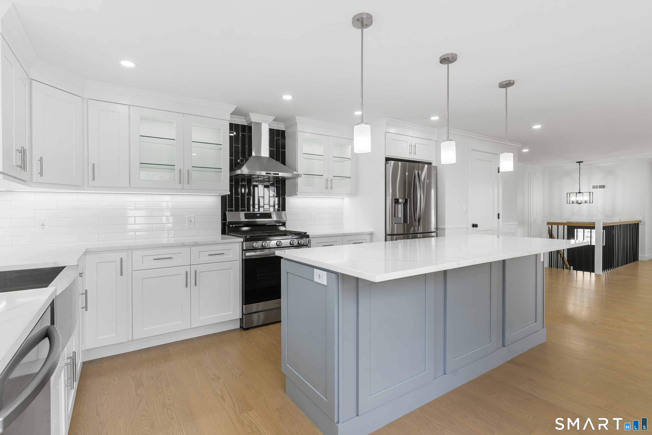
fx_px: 308
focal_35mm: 17
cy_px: 218
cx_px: 326
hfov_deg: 93.3
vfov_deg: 70.4
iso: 320
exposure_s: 1/15
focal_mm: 17
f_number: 8
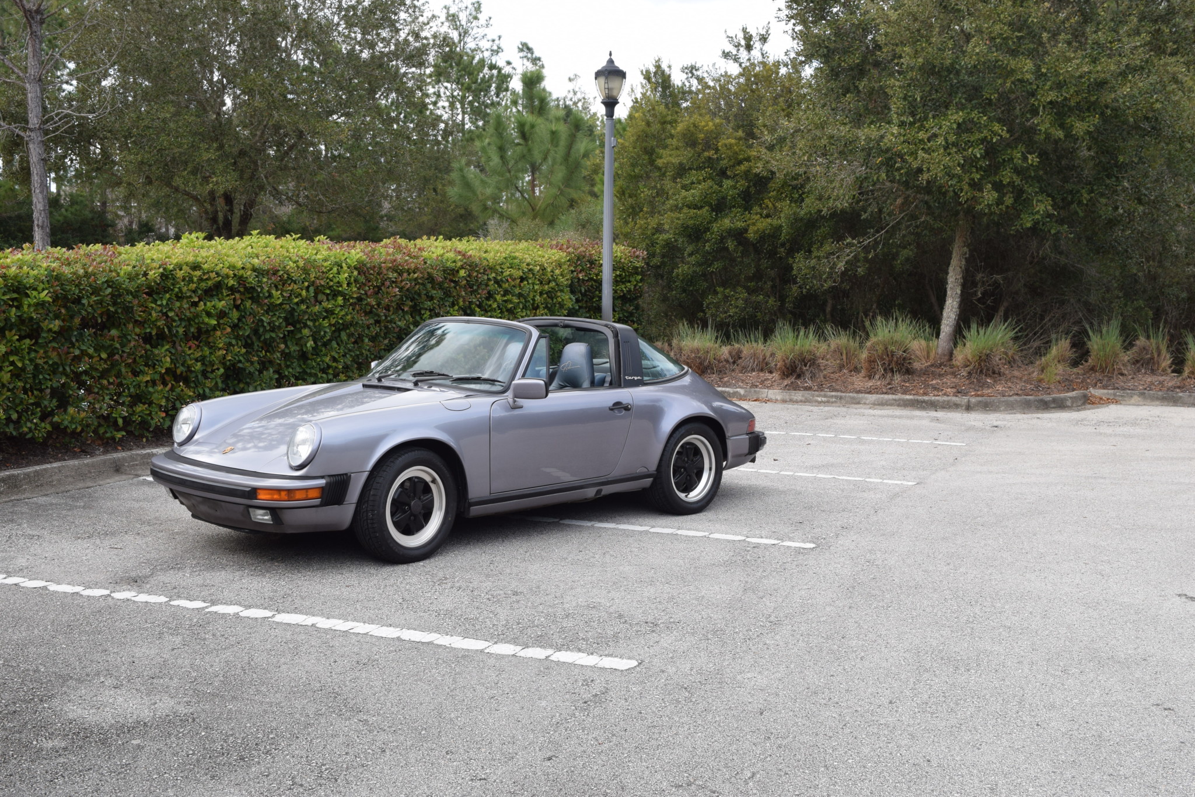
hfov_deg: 47.9
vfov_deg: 33.0
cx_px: 598
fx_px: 1344
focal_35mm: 40
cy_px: 398
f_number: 8
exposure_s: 1/250
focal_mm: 27
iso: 360
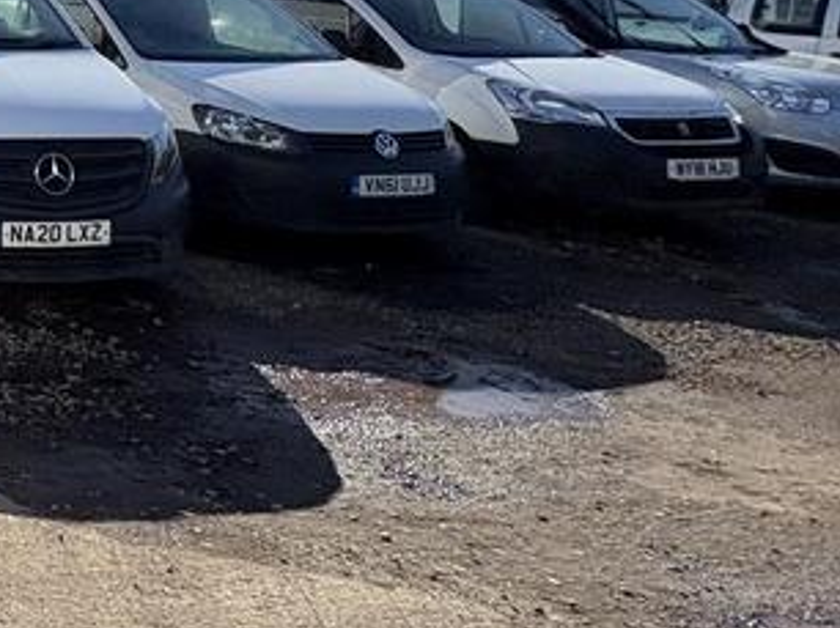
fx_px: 994
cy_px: -44
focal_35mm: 41
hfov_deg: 29.7
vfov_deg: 31.5
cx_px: -387
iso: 50
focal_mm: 2.22
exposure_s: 1/1880
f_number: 2.2
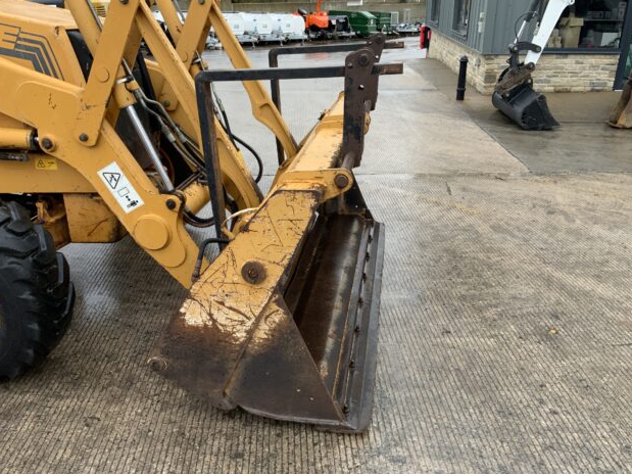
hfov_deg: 60.0
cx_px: 317
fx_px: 548
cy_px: 240
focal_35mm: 30
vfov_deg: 46.8
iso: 40
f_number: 1.8
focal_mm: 3
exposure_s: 1/122
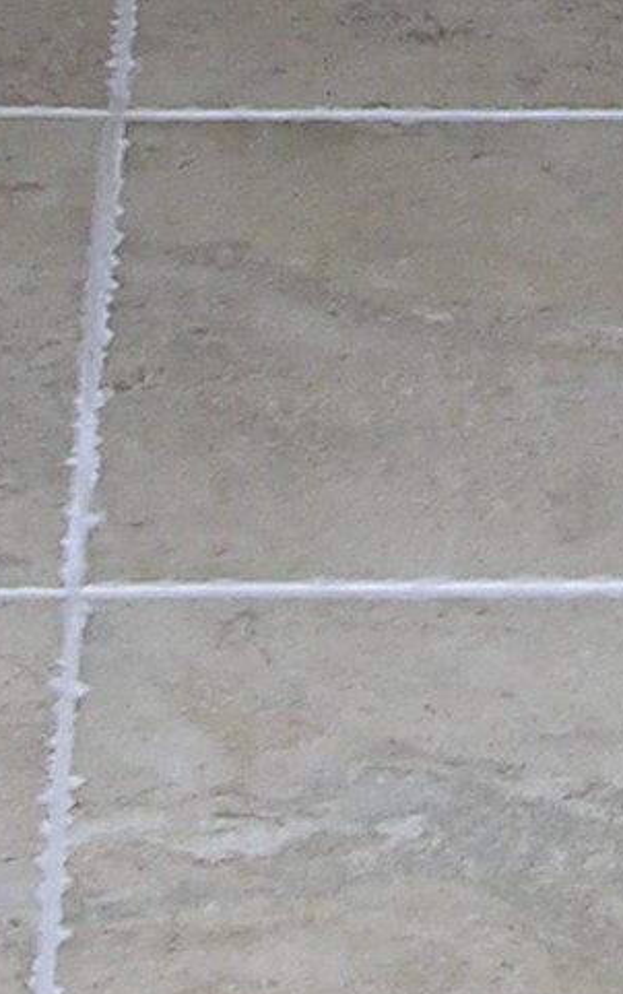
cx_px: 899
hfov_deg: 7.6
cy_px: -169
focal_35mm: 171
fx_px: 4637
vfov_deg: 12.0
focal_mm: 5.8
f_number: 2.8
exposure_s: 1/60.1
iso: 50
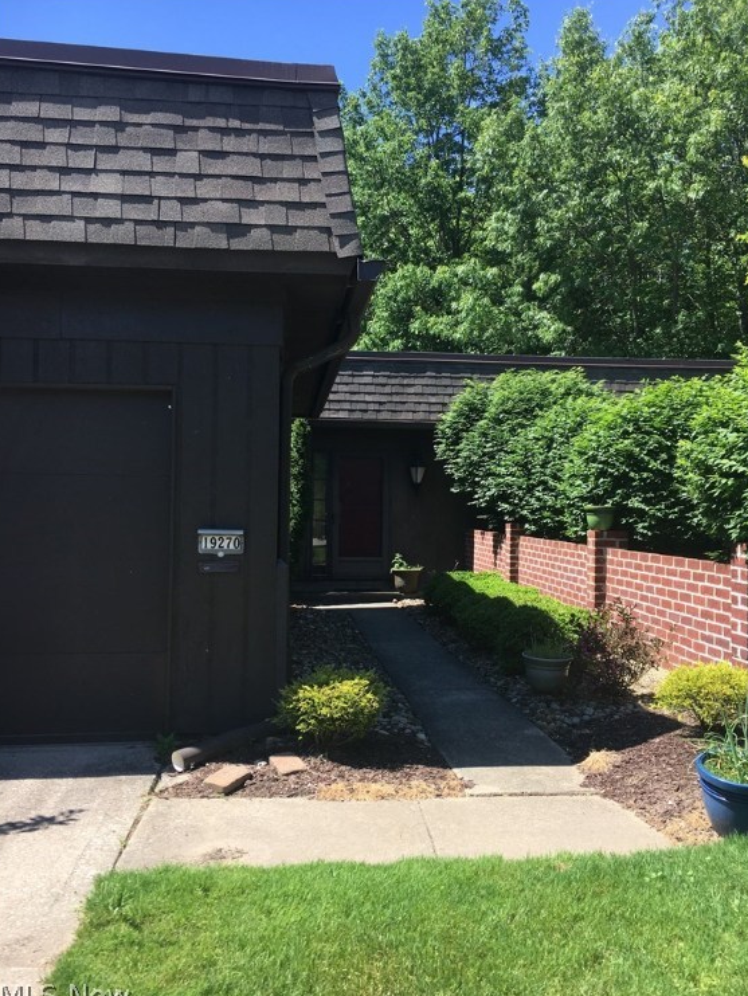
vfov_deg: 59.9
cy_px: 502
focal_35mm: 30
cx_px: 377
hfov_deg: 46.8
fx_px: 864
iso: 25
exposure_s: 1/699
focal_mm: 4.15
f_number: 2.2
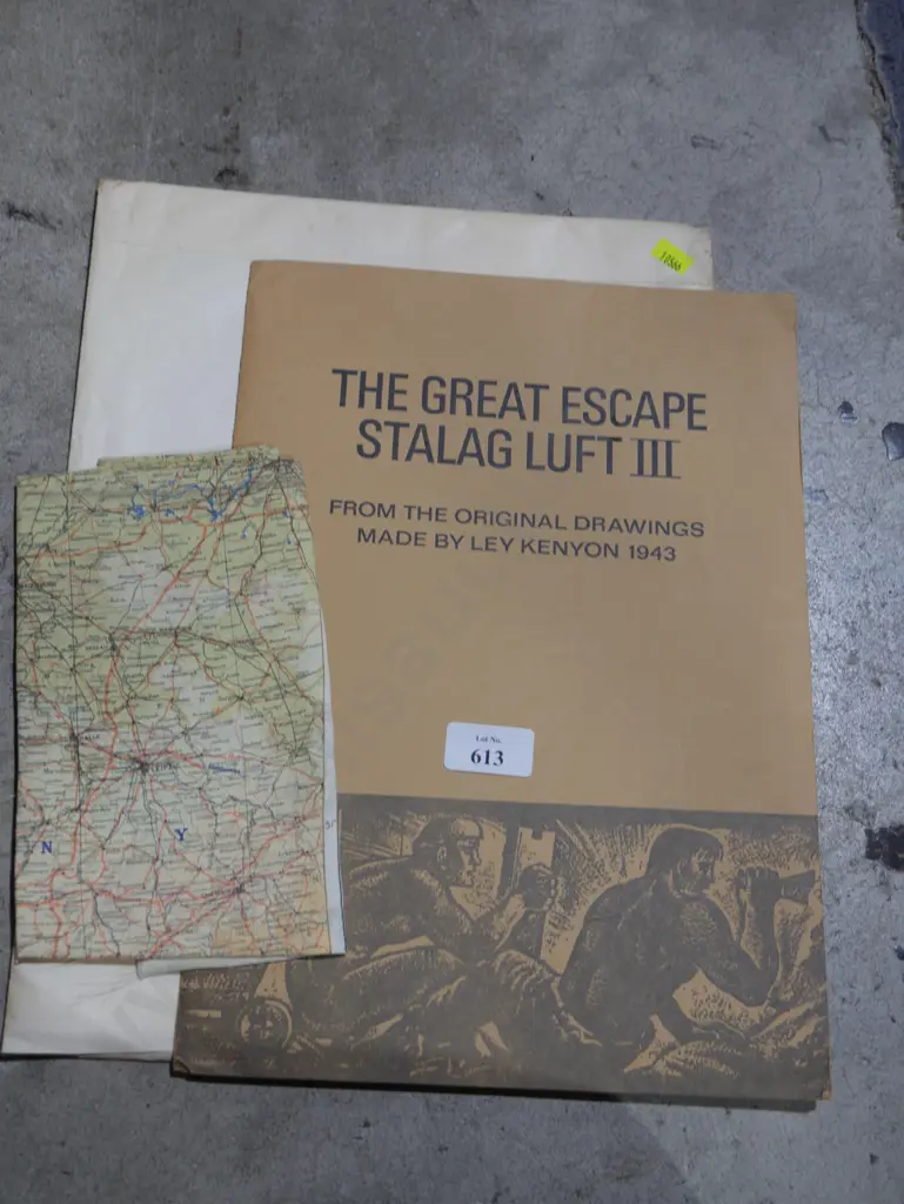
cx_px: 452
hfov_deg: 34.4
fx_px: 1461
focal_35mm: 42
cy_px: 602
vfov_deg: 44.8
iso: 200
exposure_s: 1/60
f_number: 5
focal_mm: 21
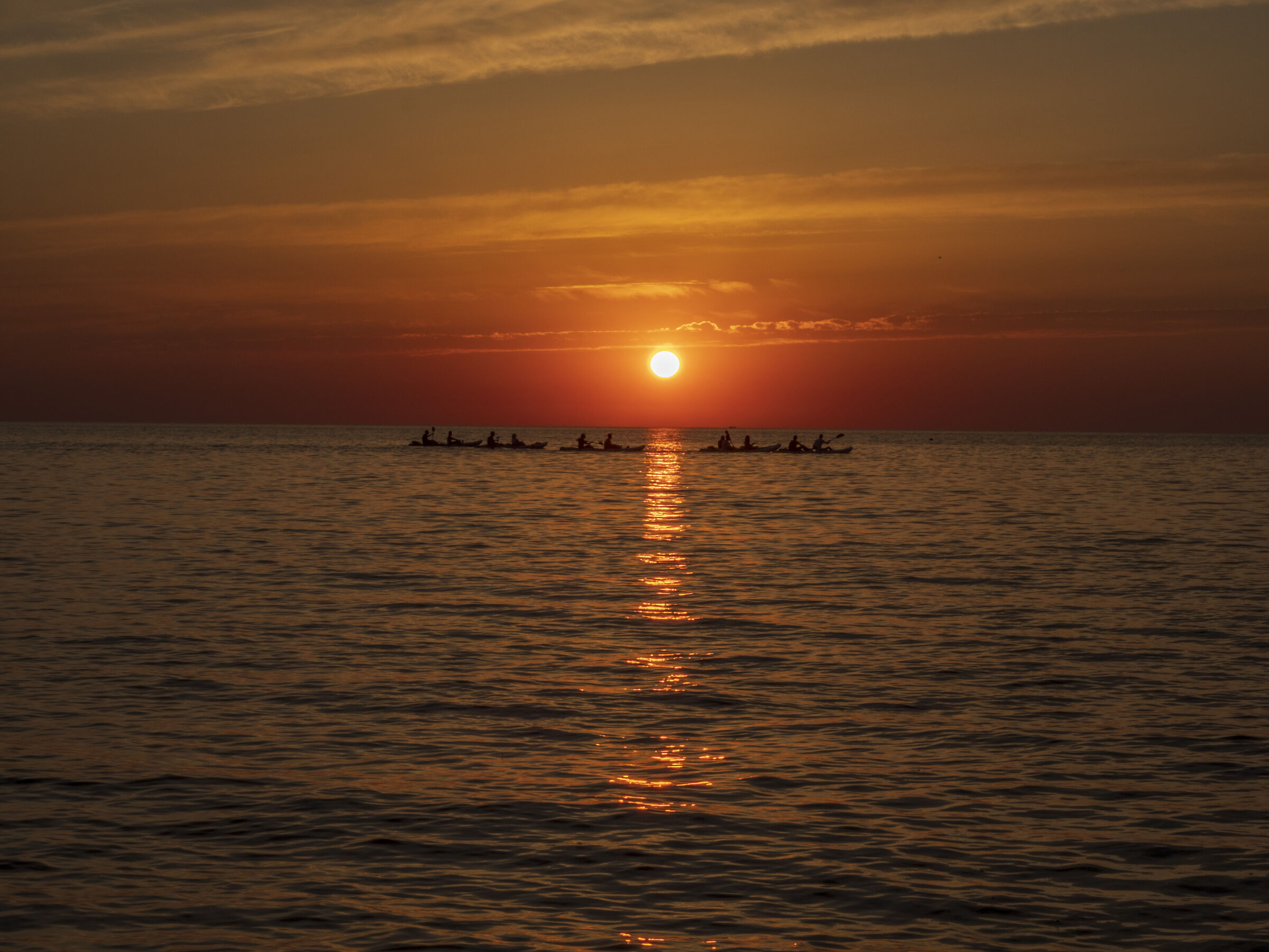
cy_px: 476
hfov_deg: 23.3
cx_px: 634
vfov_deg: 17.6
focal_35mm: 84
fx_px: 3079
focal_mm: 42
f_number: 22
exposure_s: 1/125
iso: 200
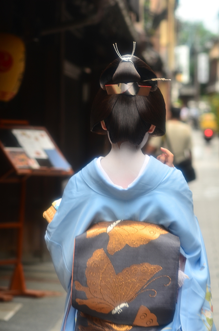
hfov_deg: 9.1
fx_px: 1375
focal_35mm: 150
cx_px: 110
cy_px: 166
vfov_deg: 13.7
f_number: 4.5
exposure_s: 1/100
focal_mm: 100
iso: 100
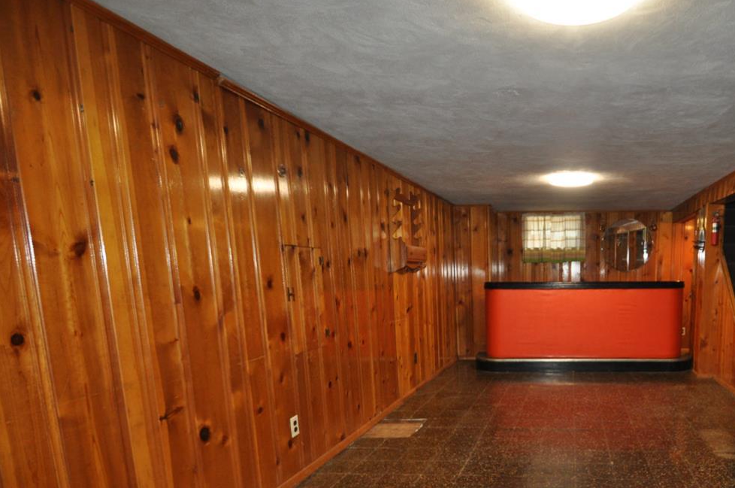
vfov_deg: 53.6
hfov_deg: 71.0
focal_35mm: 23
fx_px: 469
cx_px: 551
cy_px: 333
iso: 800
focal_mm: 10
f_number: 3.5
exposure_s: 1/60
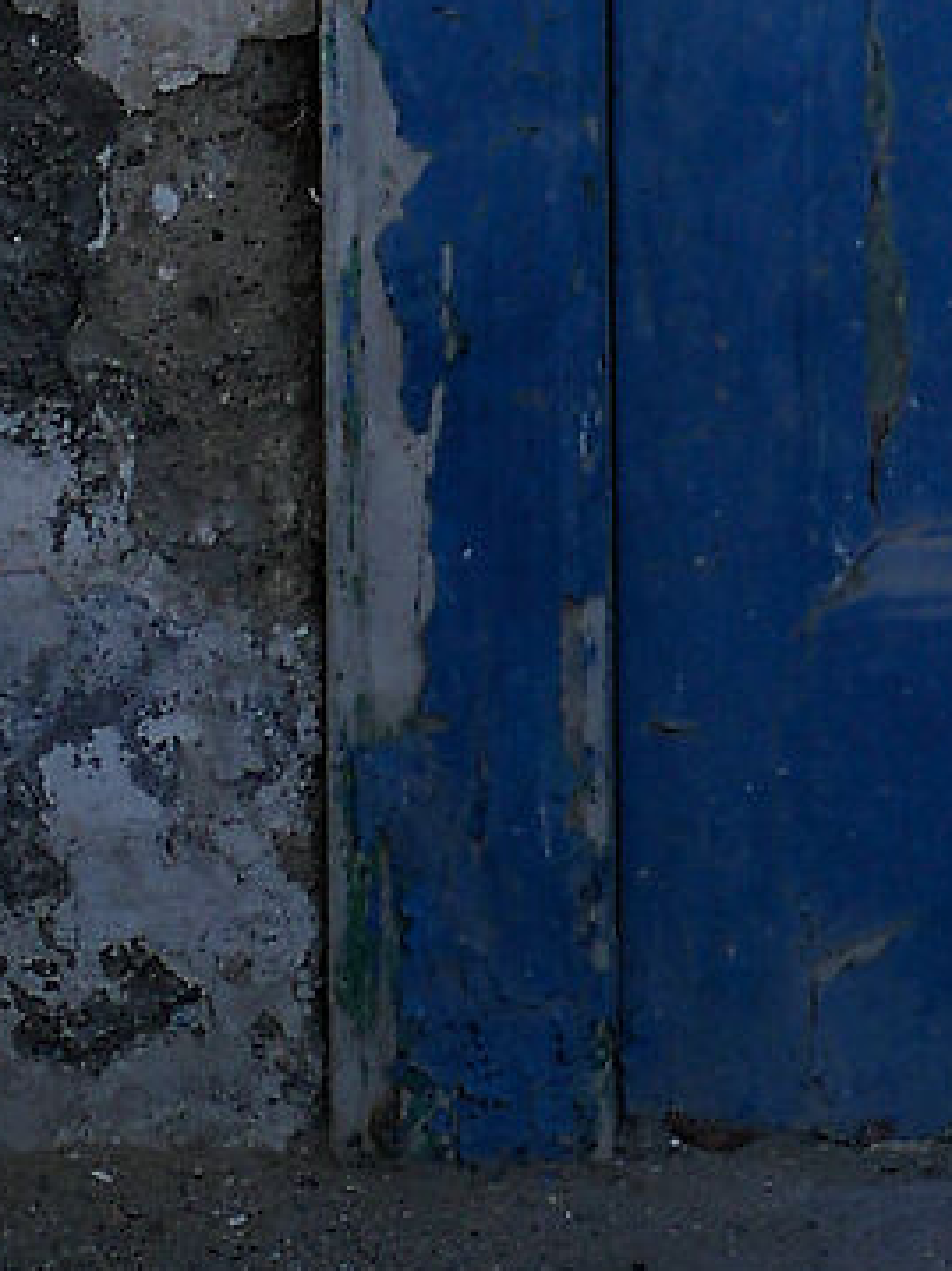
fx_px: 12255
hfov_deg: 4.4
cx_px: 2230
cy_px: -2648
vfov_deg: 5.5
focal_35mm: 334
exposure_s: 1/200
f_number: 5.6
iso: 200
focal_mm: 25
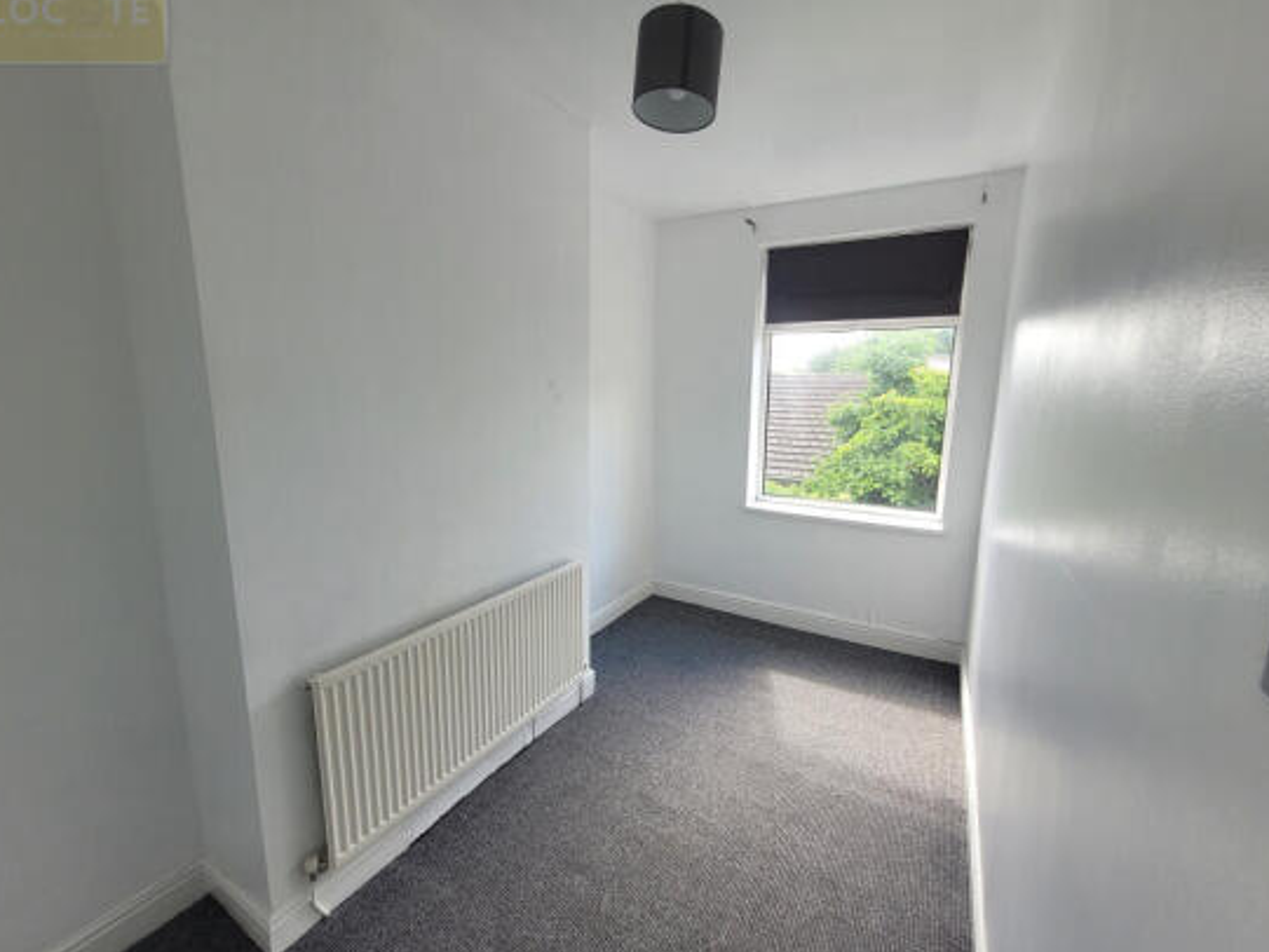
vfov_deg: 85.7
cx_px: 651
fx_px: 513
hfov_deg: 102.0
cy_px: 475
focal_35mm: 14
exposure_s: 1/100
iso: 64
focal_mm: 1.74
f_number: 2.2
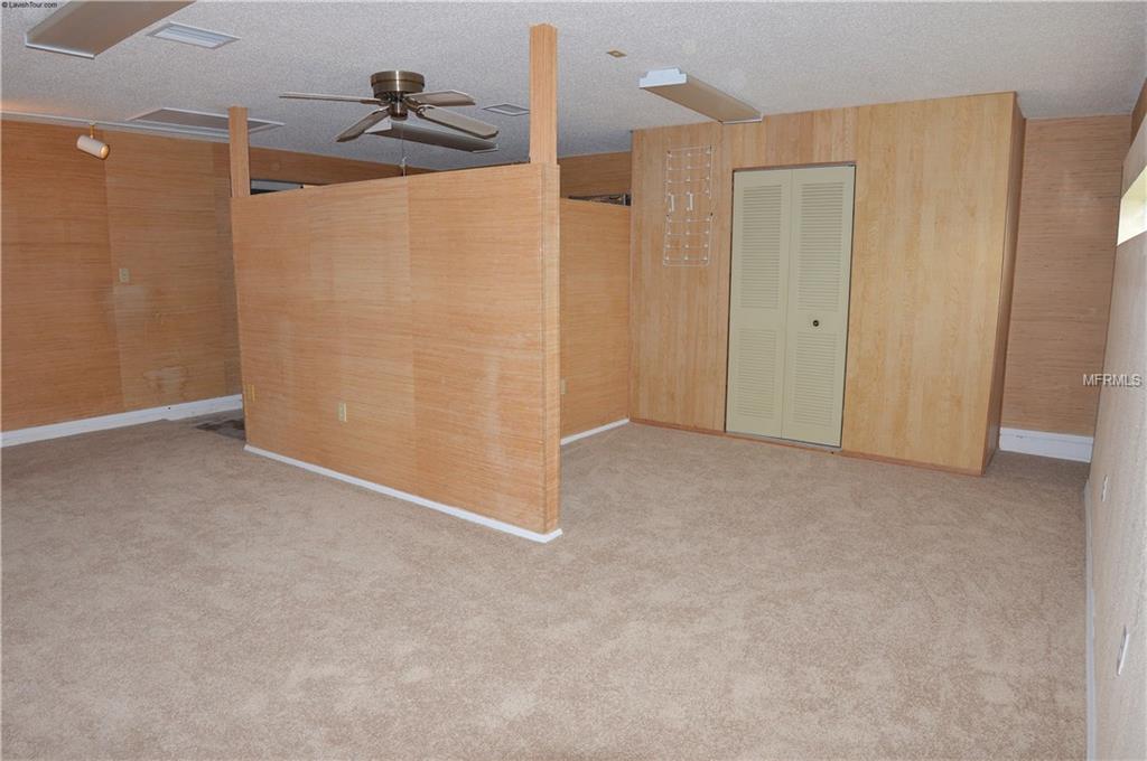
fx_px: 716
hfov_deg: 77.4
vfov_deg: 56.0
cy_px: 380
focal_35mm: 22
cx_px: 574
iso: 200
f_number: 6.3
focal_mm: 15
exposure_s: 1/100
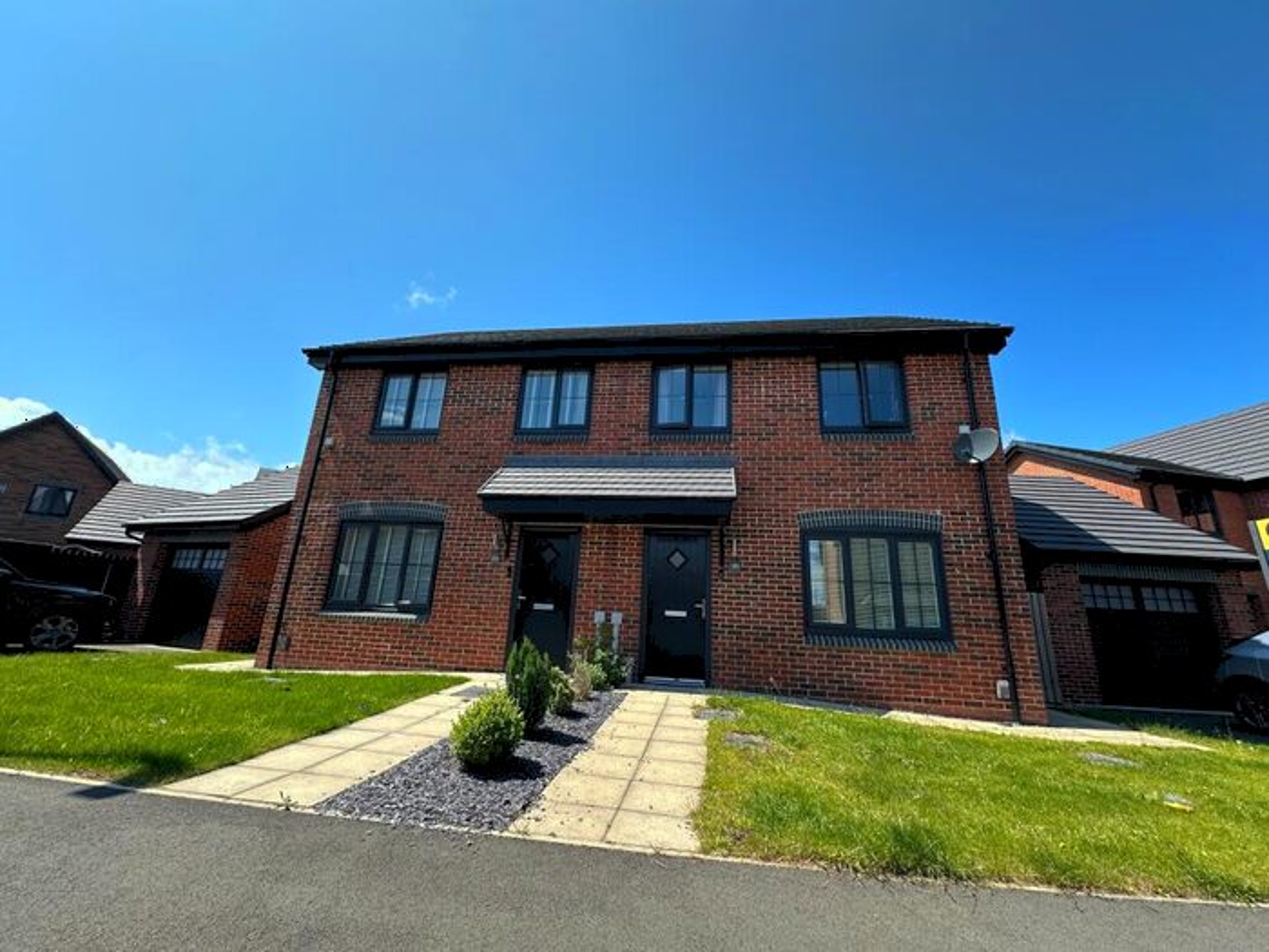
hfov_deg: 102.1
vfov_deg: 85.7
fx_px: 513
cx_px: 634
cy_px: 476
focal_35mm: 14
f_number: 2.2
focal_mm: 2.22
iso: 40
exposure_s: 1/647
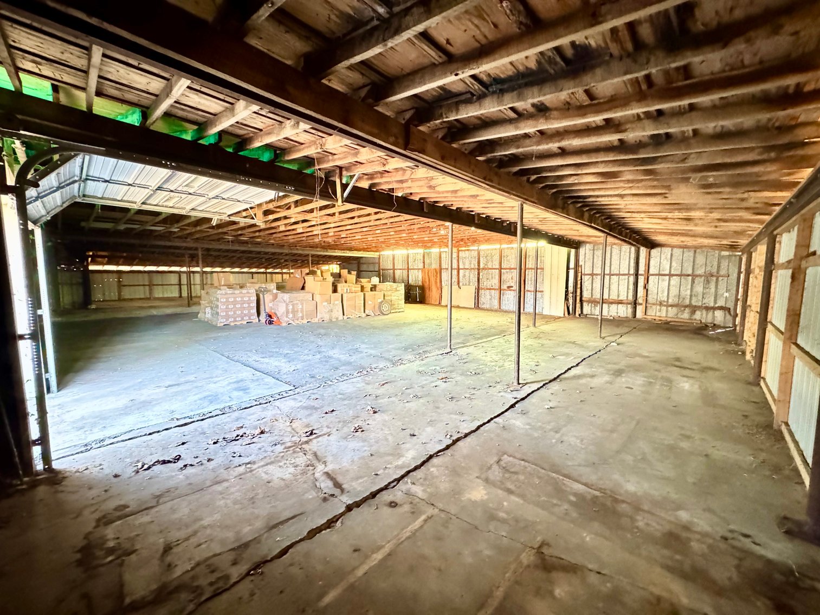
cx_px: 410
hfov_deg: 102.1
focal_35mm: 14
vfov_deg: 85.7
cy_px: 308
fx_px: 332
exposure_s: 1/30
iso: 2000
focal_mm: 2.22
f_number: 2.2
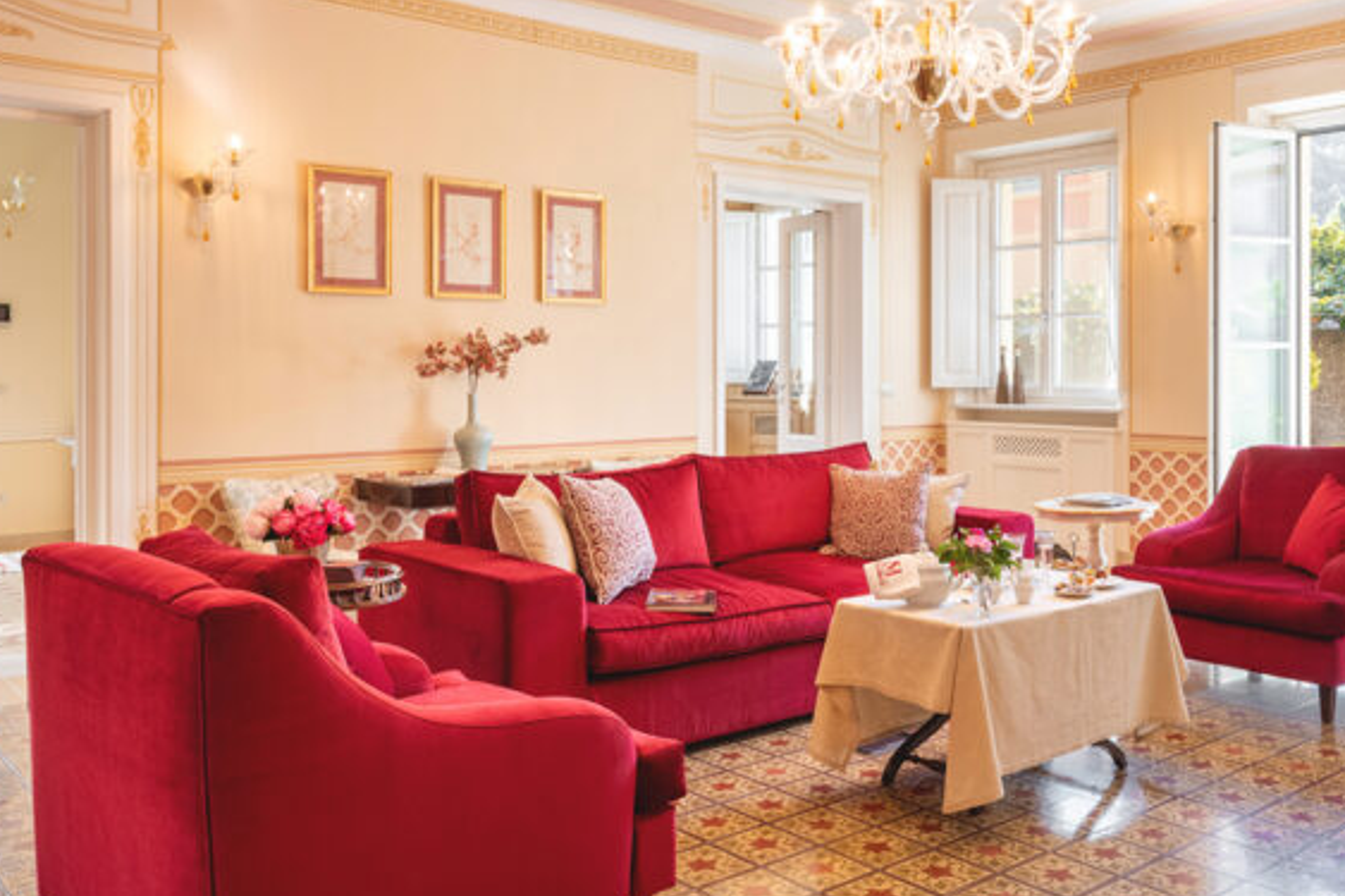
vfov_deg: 41.0
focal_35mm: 32
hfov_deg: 58.6
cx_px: 753
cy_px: 404
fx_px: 1195
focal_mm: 20
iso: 64
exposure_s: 1/30
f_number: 9
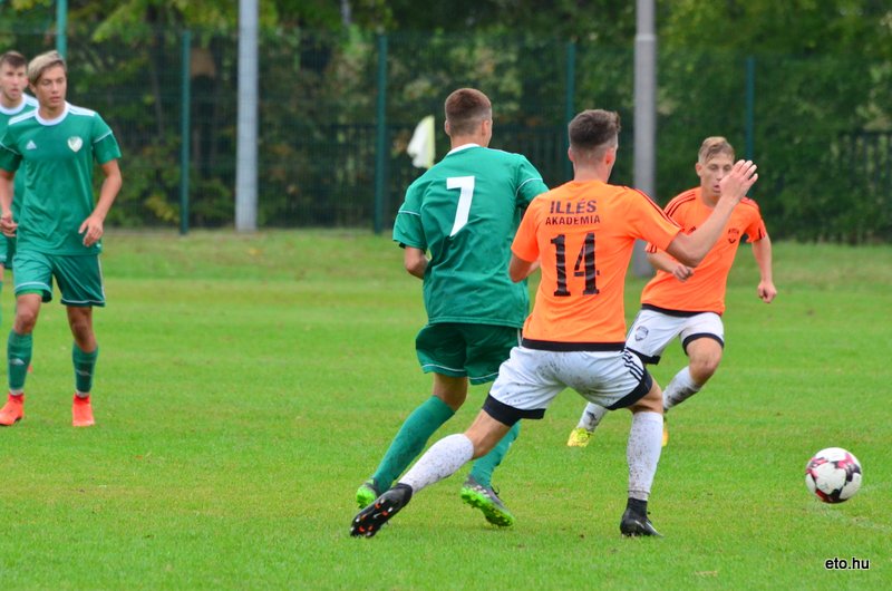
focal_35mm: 450
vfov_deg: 3.0
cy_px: 296
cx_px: 446
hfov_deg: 4.6
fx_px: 11128
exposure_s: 1/640
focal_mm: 300
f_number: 7.1
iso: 2000
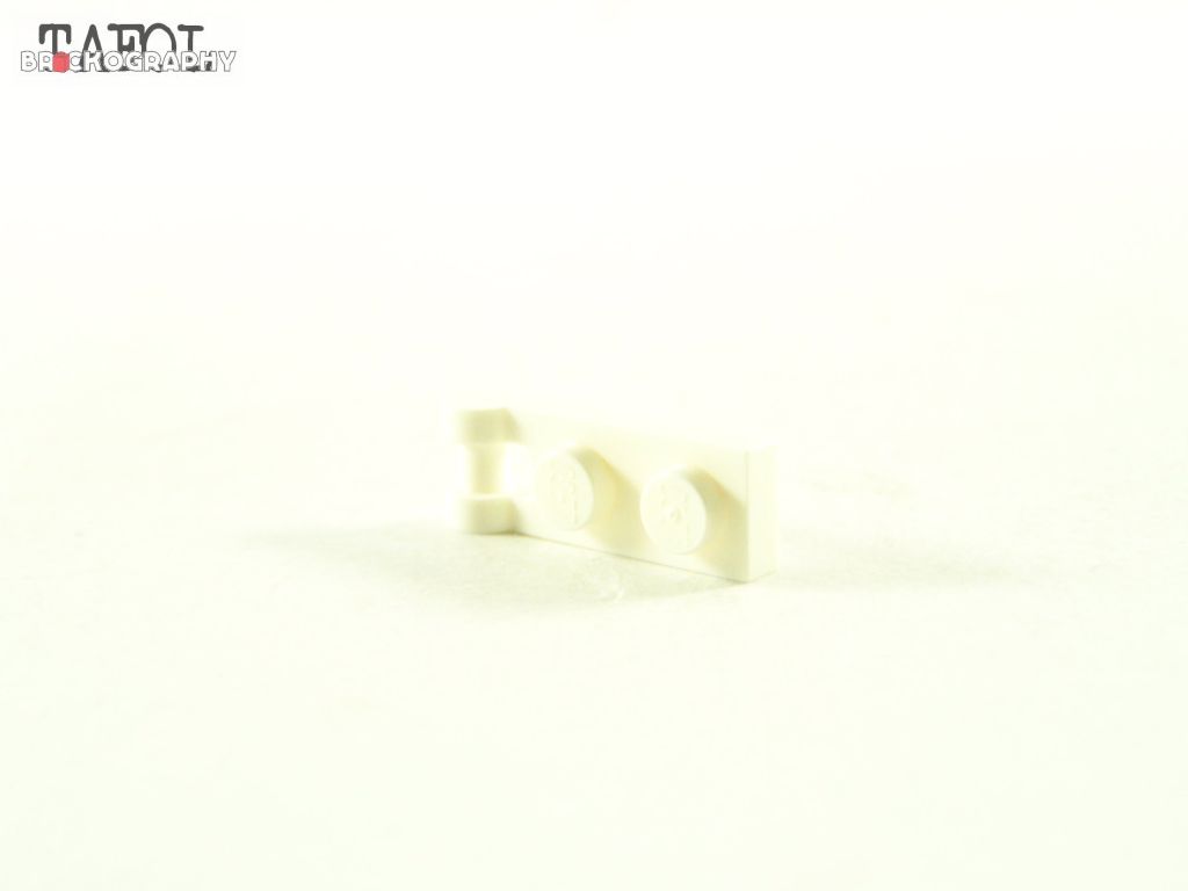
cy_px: 446
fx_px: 2574
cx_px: 594
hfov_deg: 26.0
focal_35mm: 75
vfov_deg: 19.6
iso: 400
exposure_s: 1/60
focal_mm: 12.4
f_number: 3.2
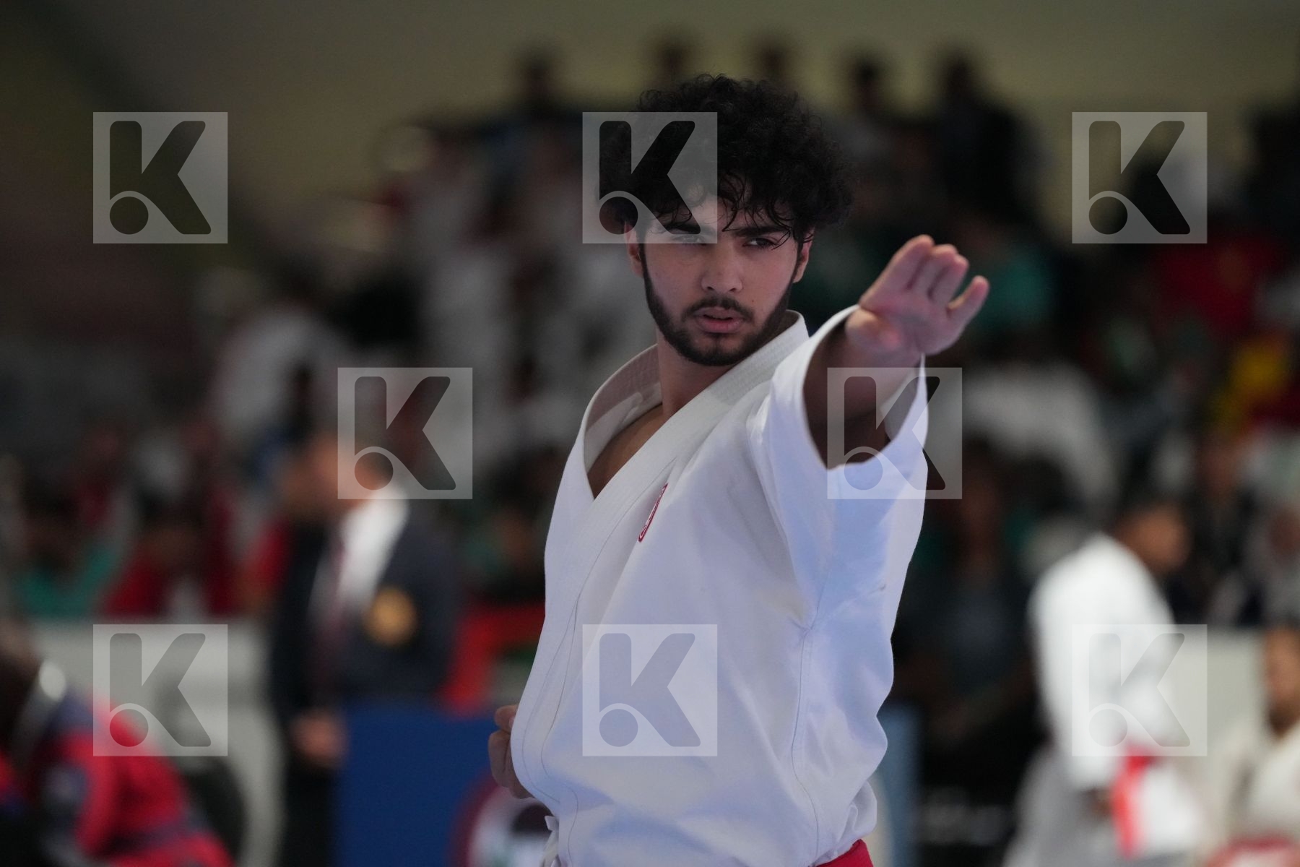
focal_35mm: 200
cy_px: 434
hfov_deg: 10.3
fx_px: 7222
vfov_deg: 6.9
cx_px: 650
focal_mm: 200
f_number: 2.8
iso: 8000
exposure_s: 1/500
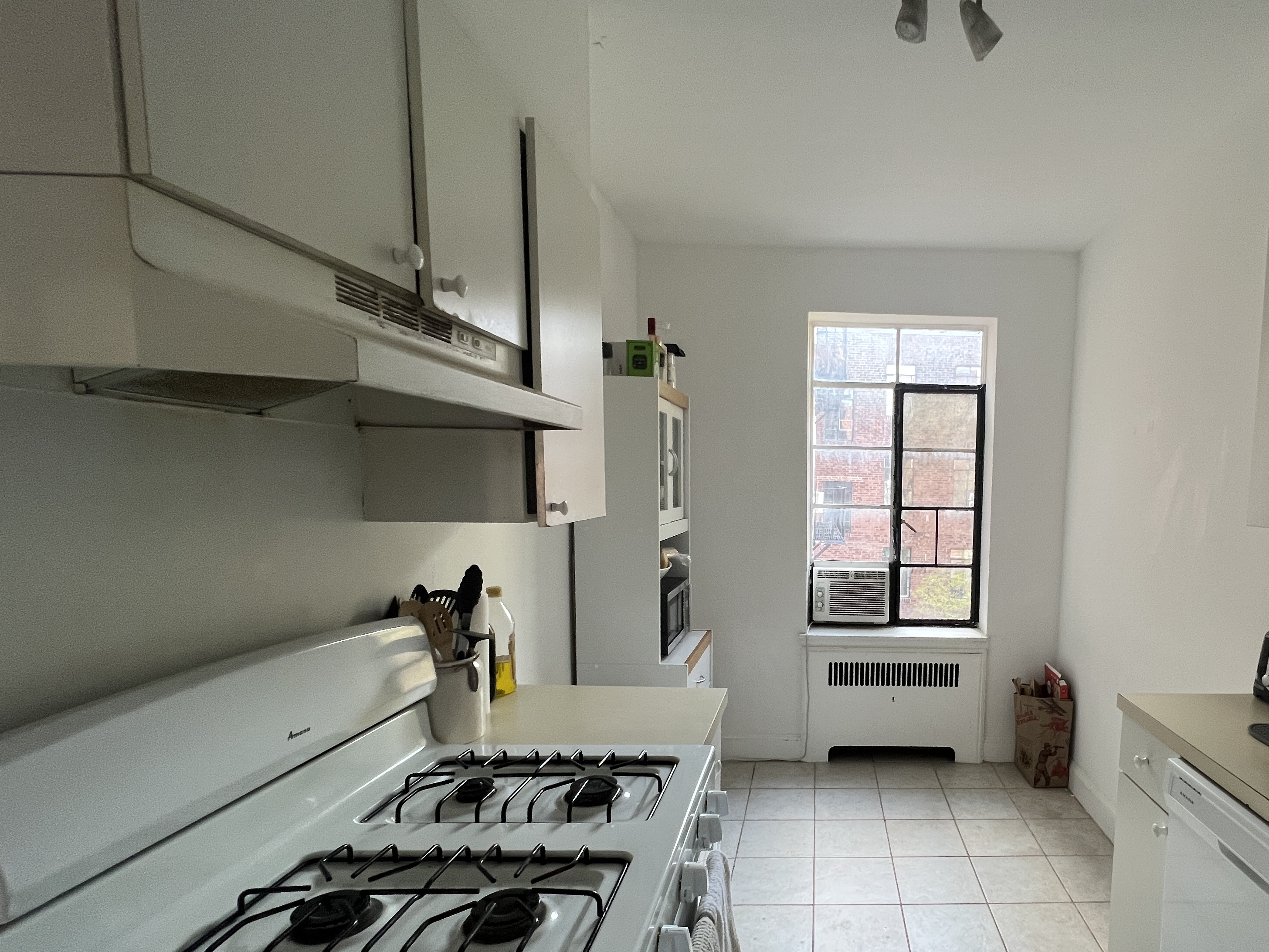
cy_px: 560
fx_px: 660
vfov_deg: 71.0
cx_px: 846
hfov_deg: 84.7
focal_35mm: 18
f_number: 1.8
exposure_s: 1/99
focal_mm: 1.57
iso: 160
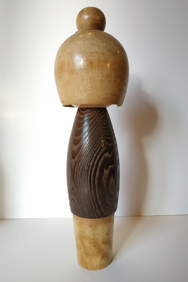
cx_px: 97
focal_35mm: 25
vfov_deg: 71.5
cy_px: 141
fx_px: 196
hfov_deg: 51.3
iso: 200
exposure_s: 1/120
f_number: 1.9
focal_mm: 3.94
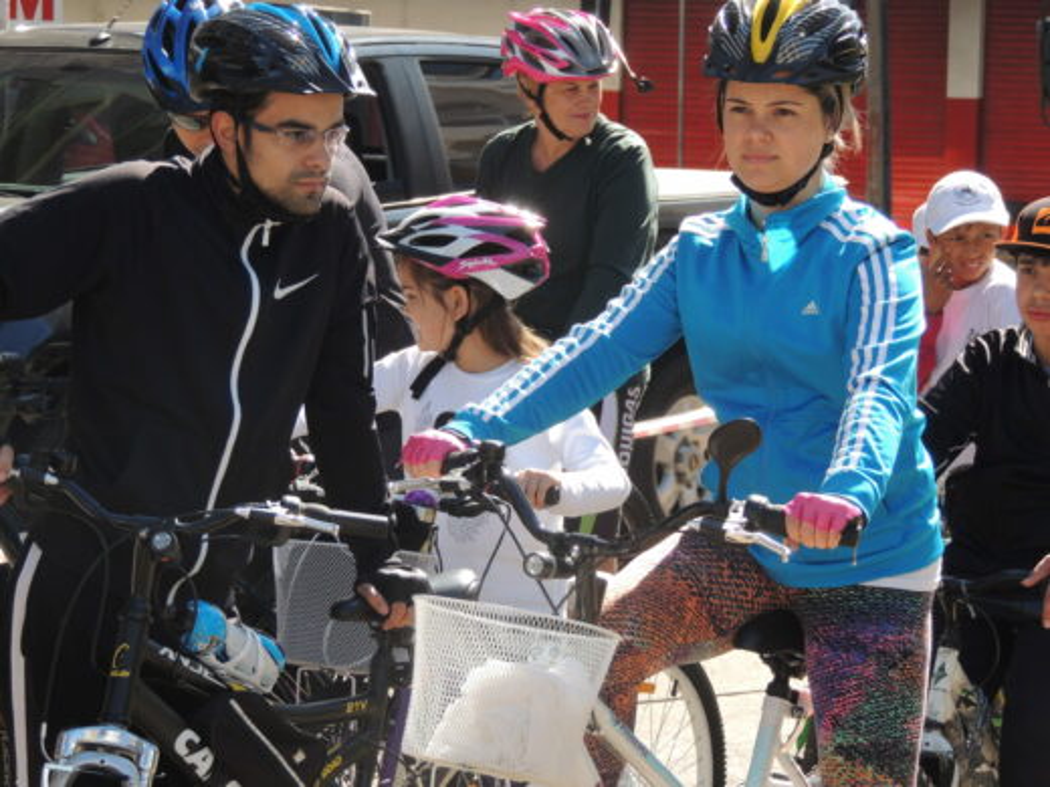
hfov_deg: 12.7
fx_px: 4702
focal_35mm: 155
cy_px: 394
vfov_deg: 9.6
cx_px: 525
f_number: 4.4
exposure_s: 1/200
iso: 100
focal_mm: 27.6
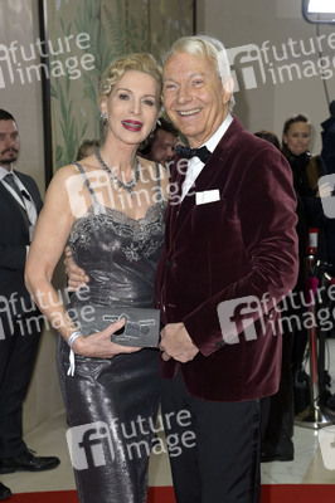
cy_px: 252
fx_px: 867
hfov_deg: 21.9
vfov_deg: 32.4
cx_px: 168
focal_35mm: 62
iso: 640
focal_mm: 62
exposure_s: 1/200
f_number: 5.6
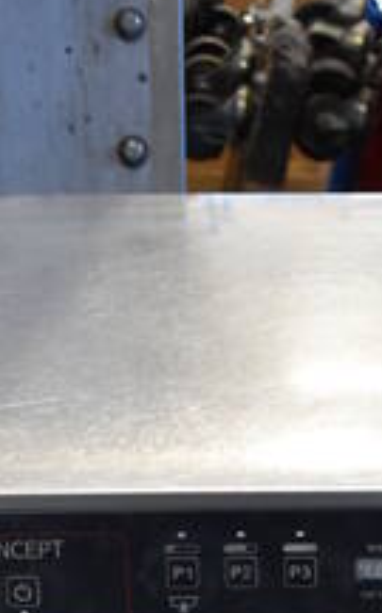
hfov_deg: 10.1
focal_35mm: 129
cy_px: 1154
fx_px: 2156
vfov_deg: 14.1
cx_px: 294
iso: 1250
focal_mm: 20
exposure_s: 1/125
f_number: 3.8
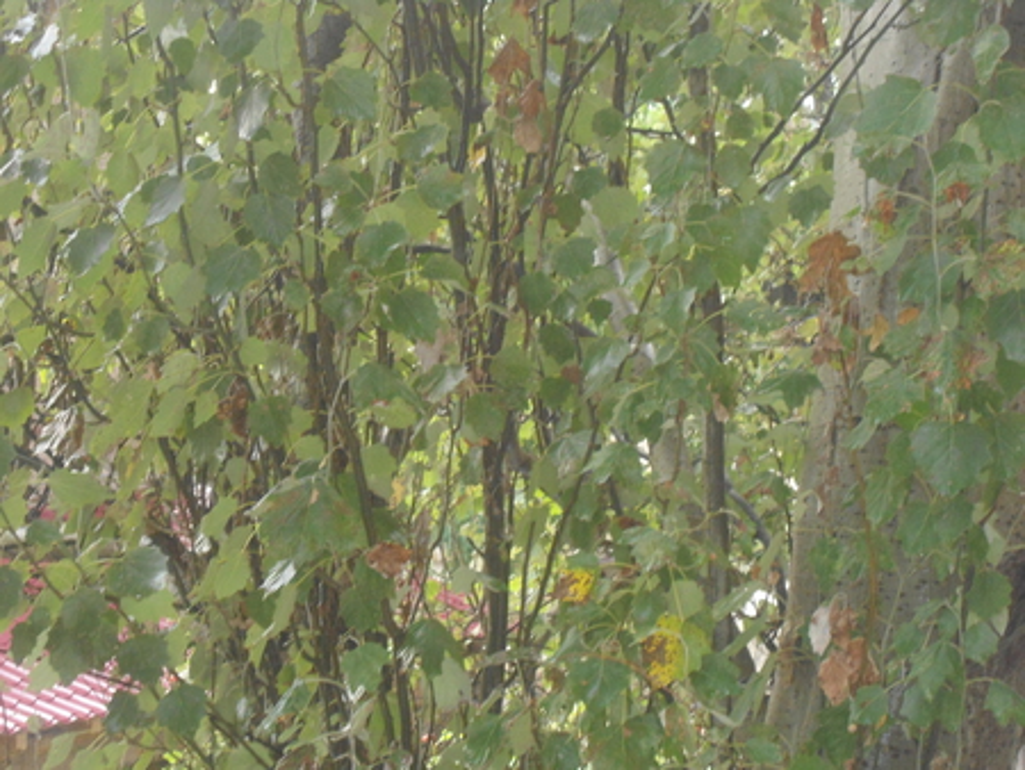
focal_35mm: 88
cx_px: 512
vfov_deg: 16.8
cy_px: 385
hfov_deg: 22.2
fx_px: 2607
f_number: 5.2
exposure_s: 1/60
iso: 400
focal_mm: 15.7
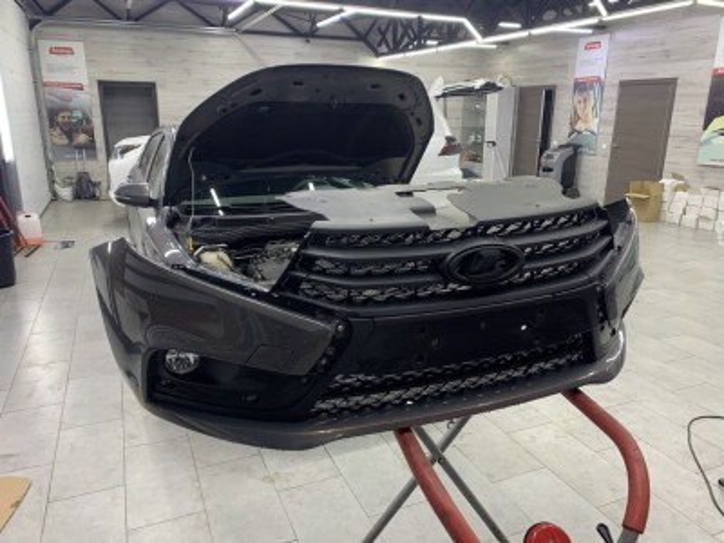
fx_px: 544
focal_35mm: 26
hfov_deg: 67.3
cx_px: 362
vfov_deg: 53.1
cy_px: 272
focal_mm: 4.25
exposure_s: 1/50
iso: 80
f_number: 1.8
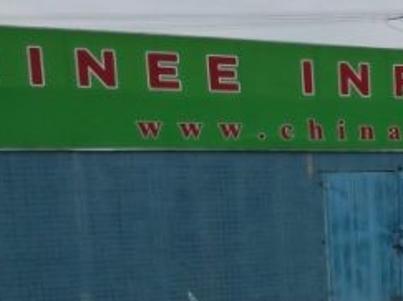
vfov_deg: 14.3
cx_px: 826
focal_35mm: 101
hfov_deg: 15.3
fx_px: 1175
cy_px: 326
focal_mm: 6.72
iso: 110
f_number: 1.7
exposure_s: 1/4000
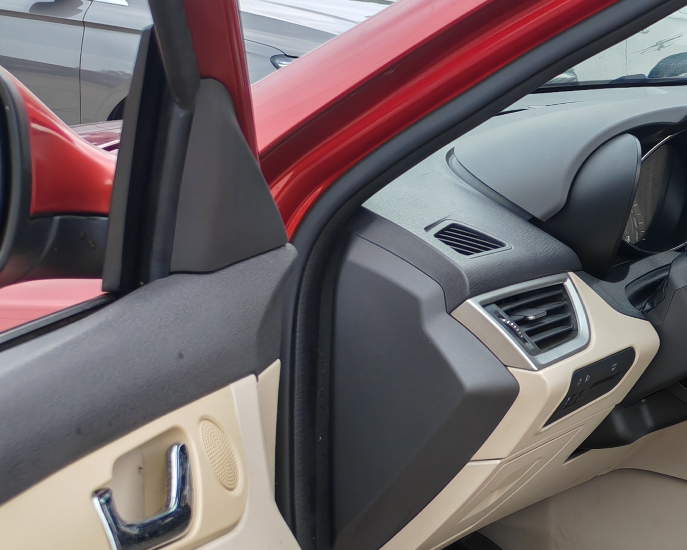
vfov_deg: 19.9
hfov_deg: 22.2
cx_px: 893
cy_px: 341
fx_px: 1566
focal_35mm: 77
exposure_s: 1/130
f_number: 1.9
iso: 50
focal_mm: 6.12
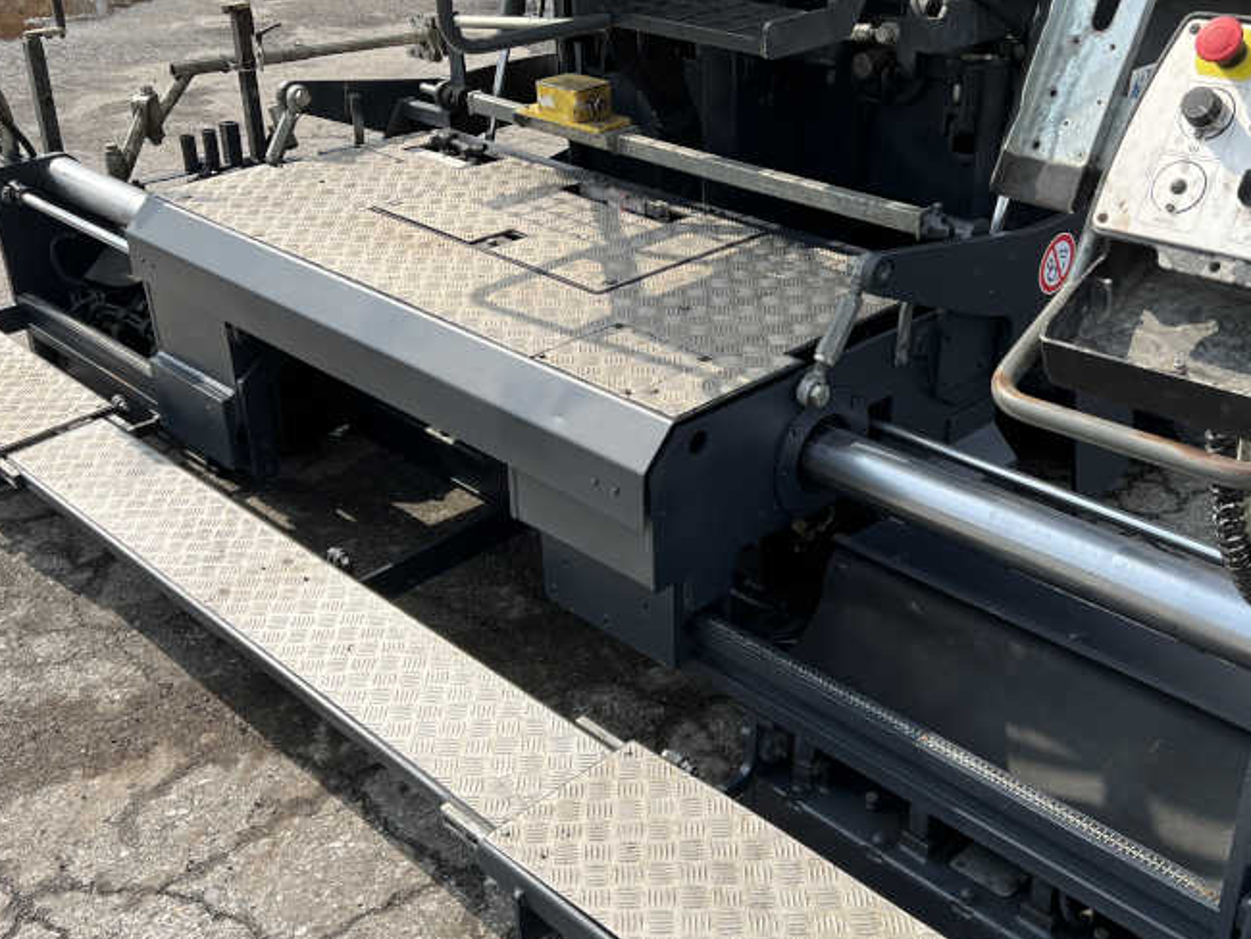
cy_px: 489
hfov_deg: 46.8
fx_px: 1446
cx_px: 658
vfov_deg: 36.0
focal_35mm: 40
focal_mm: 5.7
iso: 50
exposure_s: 1/3257
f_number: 1.5
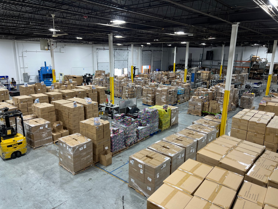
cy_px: 104
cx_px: 139
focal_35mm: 26
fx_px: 209
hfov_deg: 67.3
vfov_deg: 53.1
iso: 64
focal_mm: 5.7
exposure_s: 1/60
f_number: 1.5
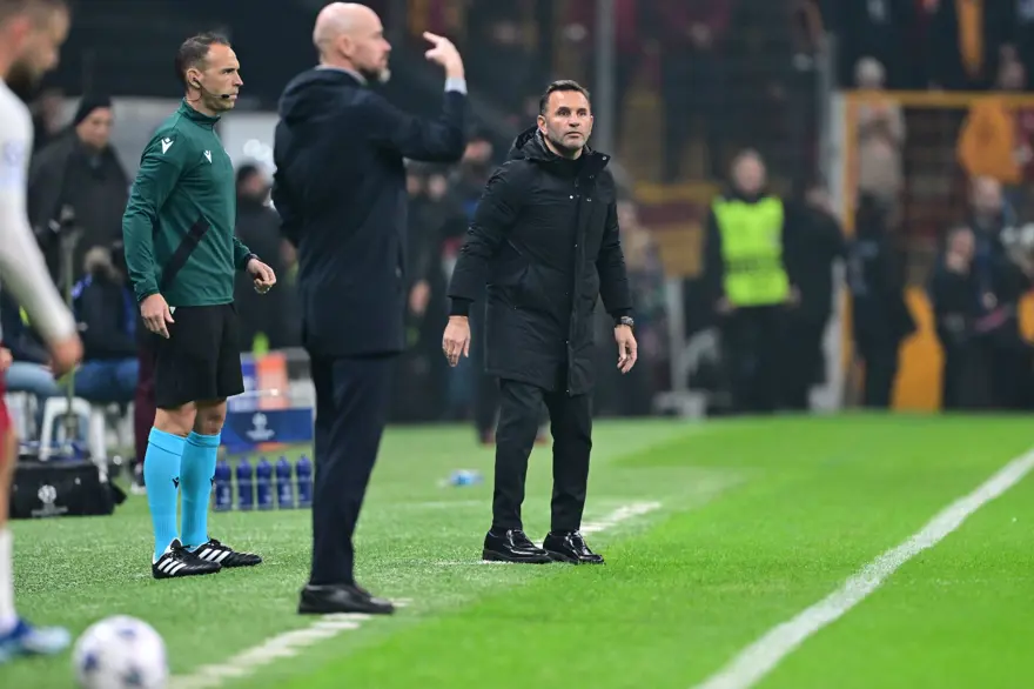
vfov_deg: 2.3
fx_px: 17226
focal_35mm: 600
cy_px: 344
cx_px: 517
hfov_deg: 3.4
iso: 3200
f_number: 2.8
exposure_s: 1/1250
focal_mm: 400
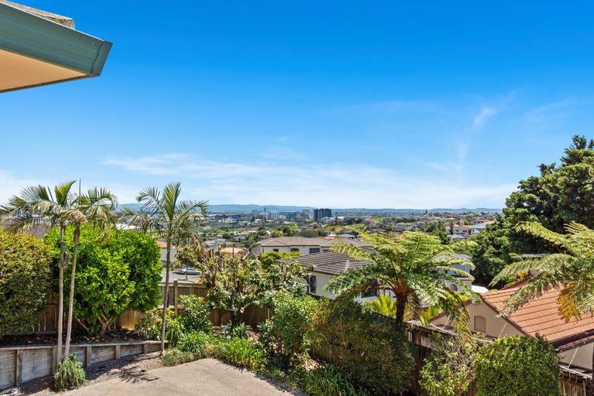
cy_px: 198
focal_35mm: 30
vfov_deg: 43.6
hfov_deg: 61.9
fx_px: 495
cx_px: 297
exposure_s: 1/640
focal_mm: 20
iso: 640
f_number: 10
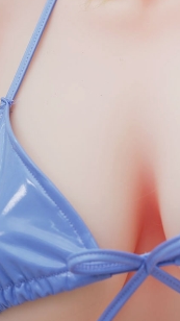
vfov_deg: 15.0
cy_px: 14
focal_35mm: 141
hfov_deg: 8.5
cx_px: 213
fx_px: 1200
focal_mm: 46.1
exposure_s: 1/160
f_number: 4
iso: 100
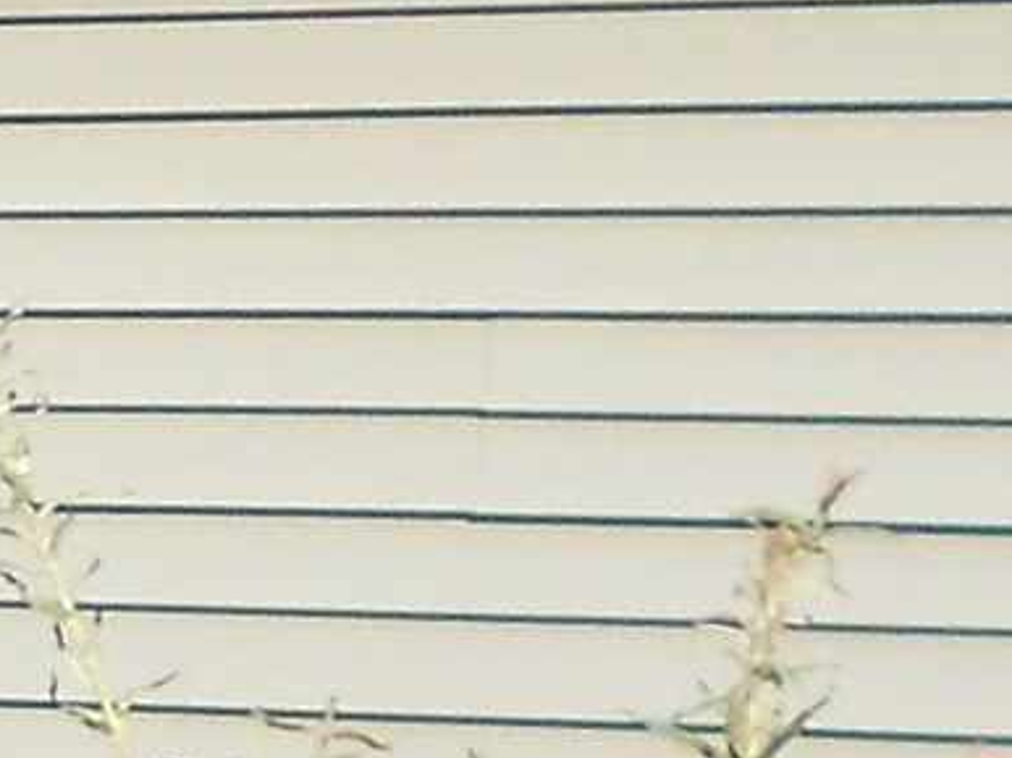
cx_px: -1956
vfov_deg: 7.0
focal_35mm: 207
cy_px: 1356
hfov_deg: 8.2
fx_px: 6048
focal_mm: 4.6
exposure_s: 1/640
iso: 80
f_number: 3.2
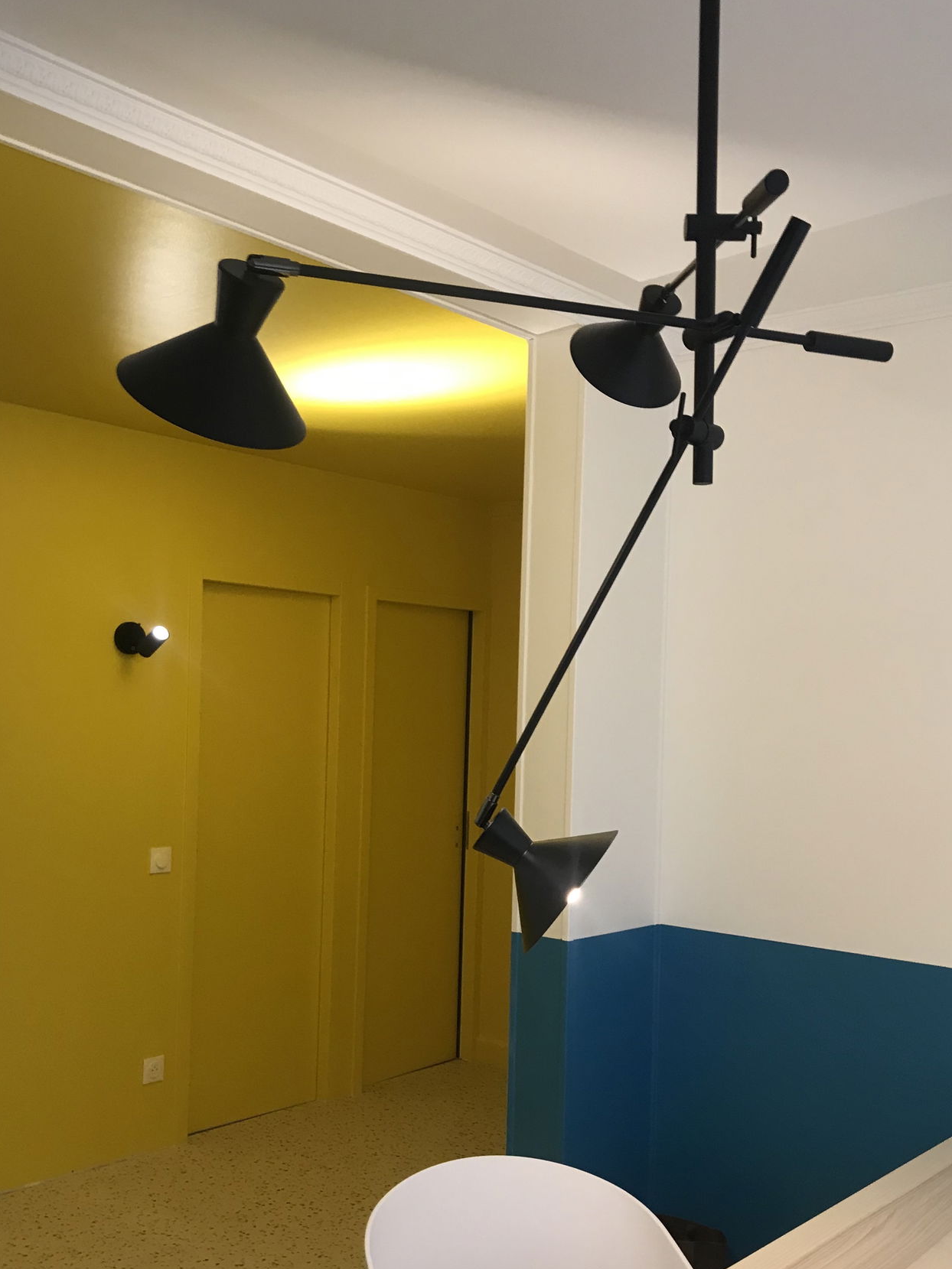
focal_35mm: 36
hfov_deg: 39.6
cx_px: 425
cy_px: 741
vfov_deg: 51.1
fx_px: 1320
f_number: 1.8
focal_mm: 3.99
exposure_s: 1/20
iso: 40
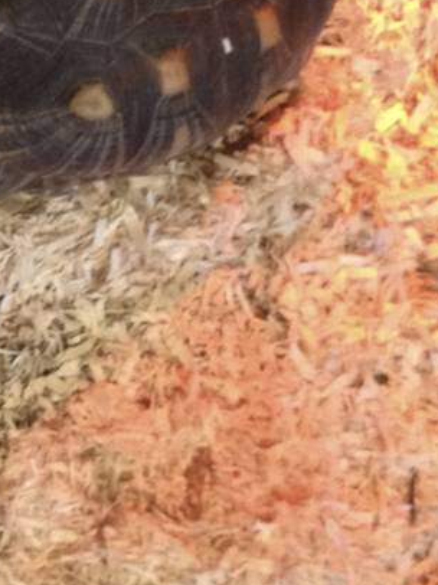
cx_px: -349
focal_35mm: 138
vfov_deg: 14.2
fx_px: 2331
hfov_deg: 10.1
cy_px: 72
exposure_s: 1/20
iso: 200
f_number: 2.4
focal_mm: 4.28
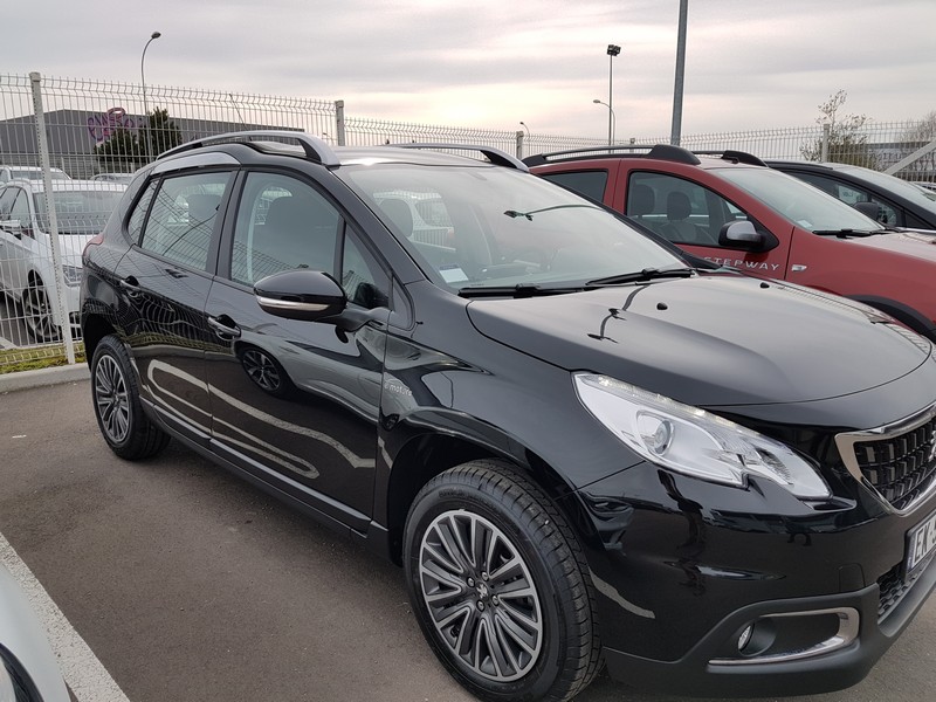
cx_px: 468
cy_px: 351
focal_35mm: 26
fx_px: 703
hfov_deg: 67.3
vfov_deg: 53.1
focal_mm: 4.2
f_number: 1.7
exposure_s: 1/1744
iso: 40
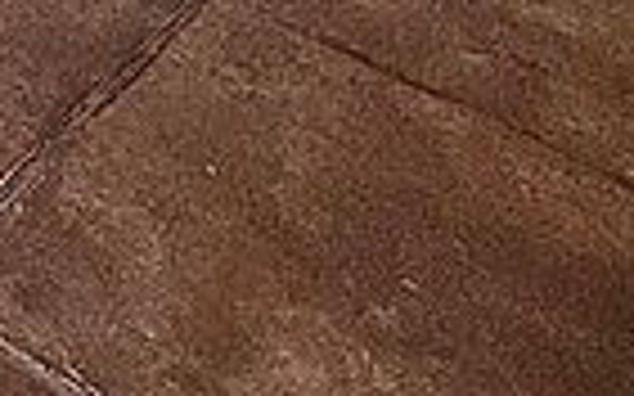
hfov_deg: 15.5
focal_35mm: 108
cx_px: -630
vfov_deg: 8.4
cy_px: -1044
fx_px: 1865
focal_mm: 2.22
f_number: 2.2
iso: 64
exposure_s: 1/134
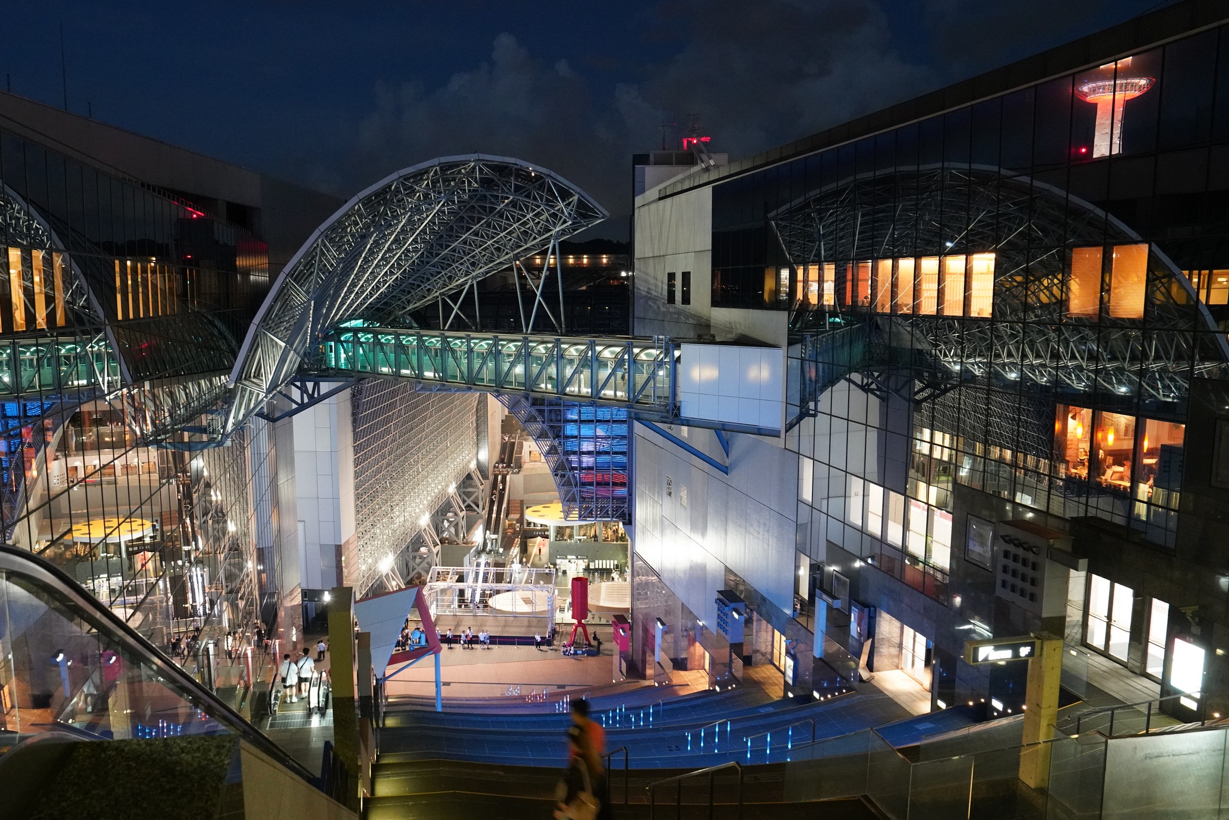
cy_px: 454
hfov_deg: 63.5
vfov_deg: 44.9
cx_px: 545
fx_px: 990
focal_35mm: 29
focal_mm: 24
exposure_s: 1/10
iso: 6400
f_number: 4.5
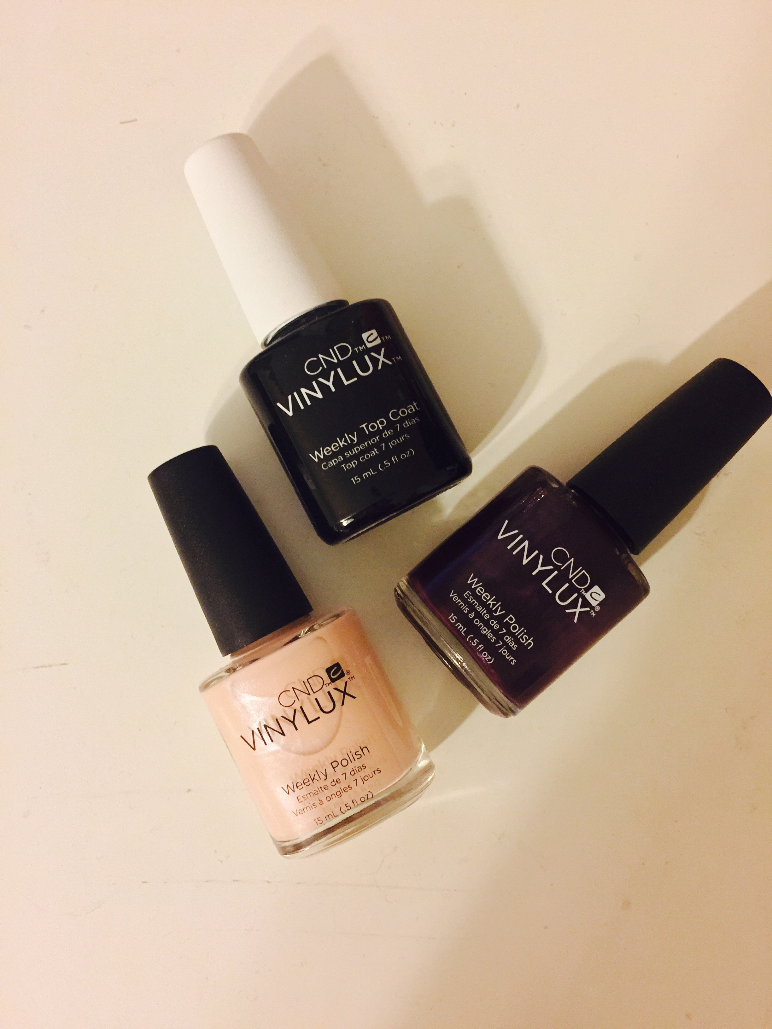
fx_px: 862
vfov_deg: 61.7
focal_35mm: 29
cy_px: 514
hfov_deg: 48.2
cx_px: 386
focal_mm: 4.15
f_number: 2.2
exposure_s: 1/17
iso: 250
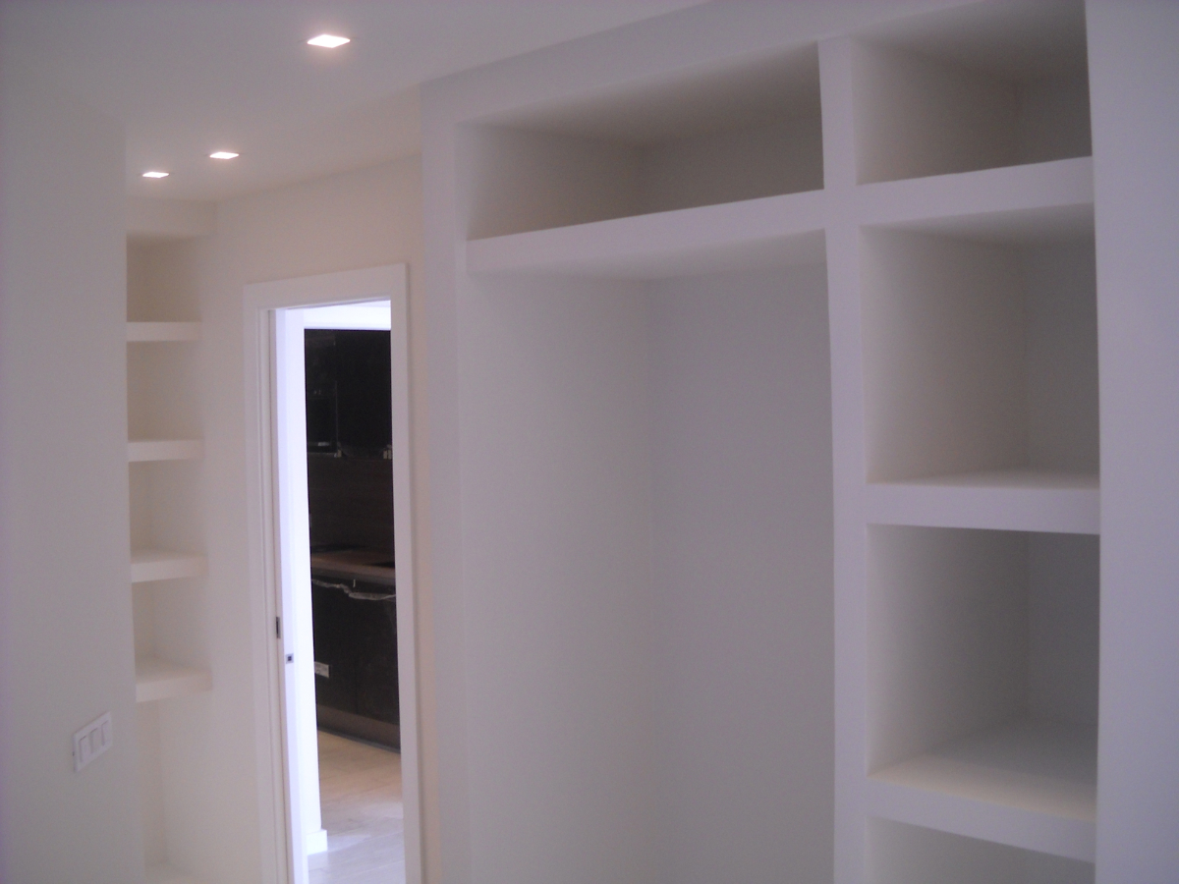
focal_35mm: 41
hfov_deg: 45.8
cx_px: 590
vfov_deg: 35.1
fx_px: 1396
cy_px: 442
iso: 124
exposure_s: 1/60
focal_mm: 6.72
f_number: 3.1
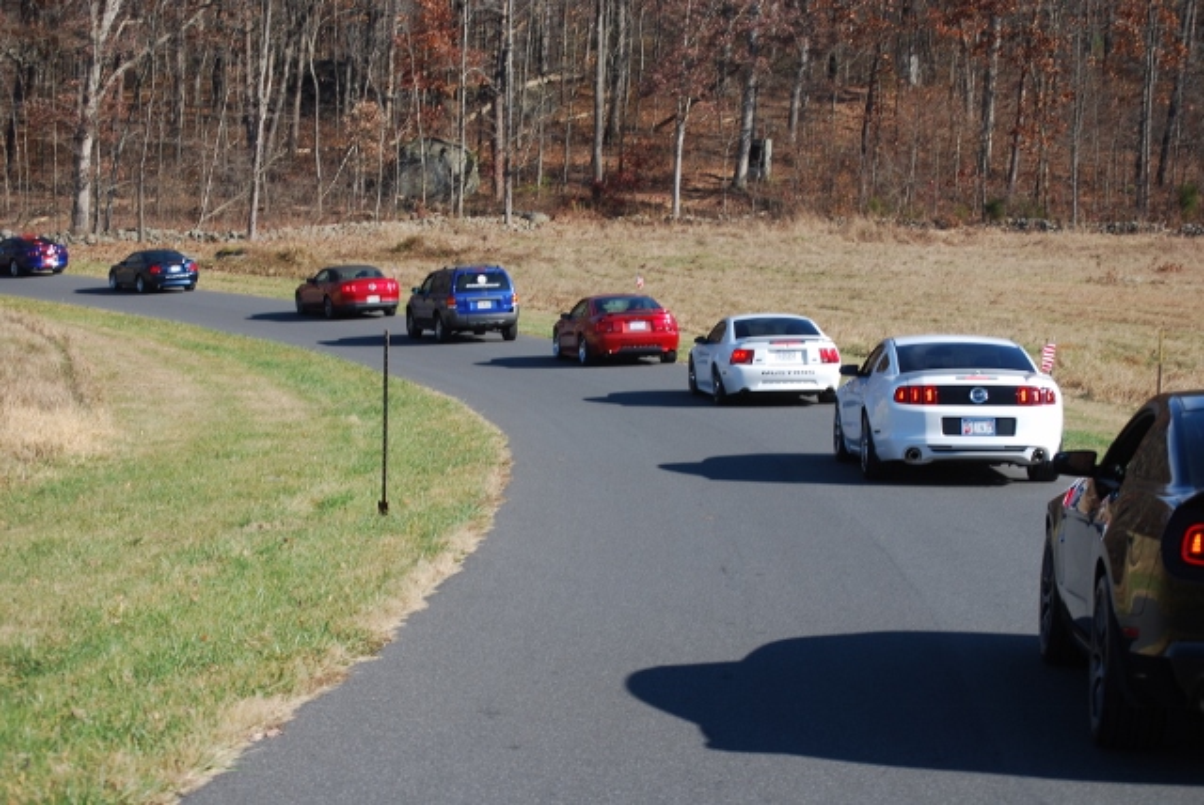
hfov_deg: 24.6
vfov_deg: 16.6
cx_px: 602
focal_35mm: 82
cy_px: 402
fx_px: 2762
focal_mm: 55
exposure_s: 1/200
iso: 100
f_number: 7.1
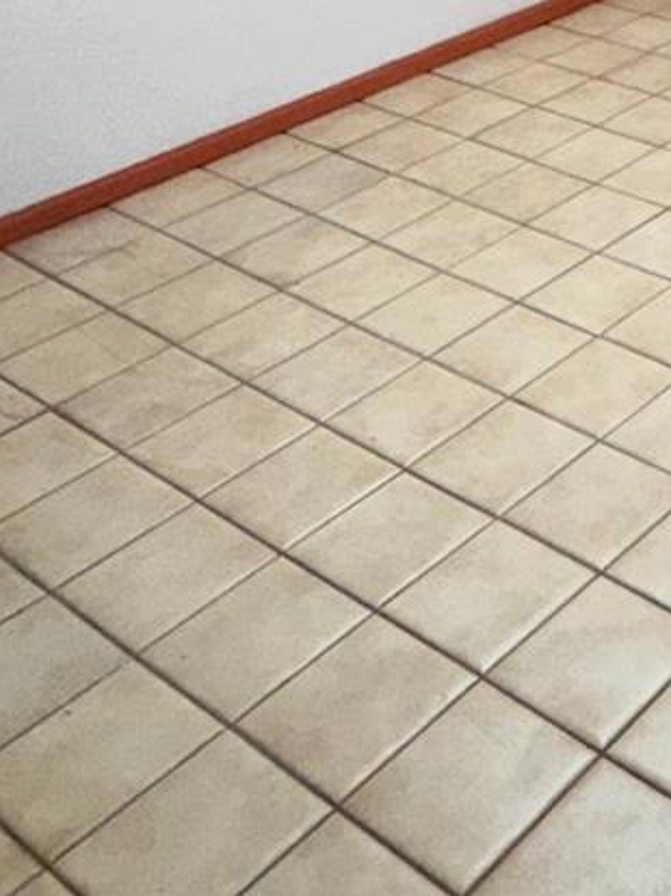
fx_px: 1345
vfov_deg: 34.1
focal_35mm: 52
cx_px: 933
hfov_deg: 23.7
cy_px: 32
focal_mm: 2.22
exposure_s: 1/60
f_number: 2.2
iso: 200
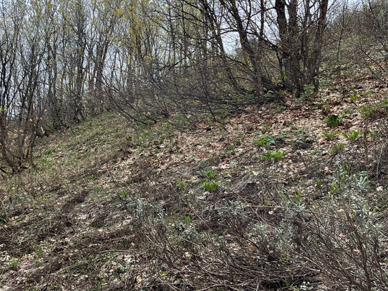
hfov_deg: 40.3
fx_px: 515
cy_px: 107
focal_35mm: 46
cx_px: 106
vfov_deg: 31.3
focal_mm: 5.1
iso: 50
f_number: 1.6
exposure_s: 1/2309
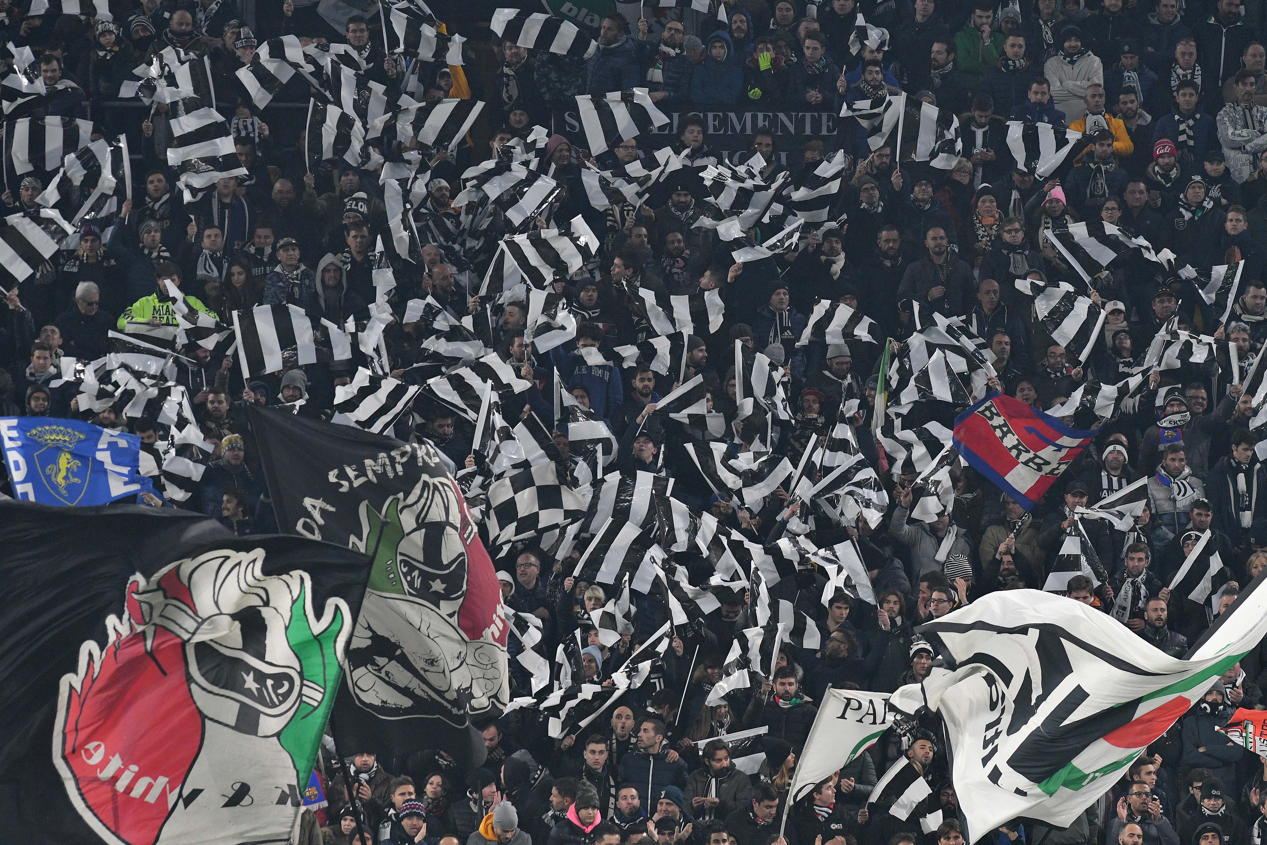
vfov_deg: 3.1
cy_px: 422
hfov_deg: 4.6
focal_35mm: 450
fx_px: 15836
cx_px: 634
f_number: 4
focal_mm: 300
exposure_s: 1/800
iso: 1600
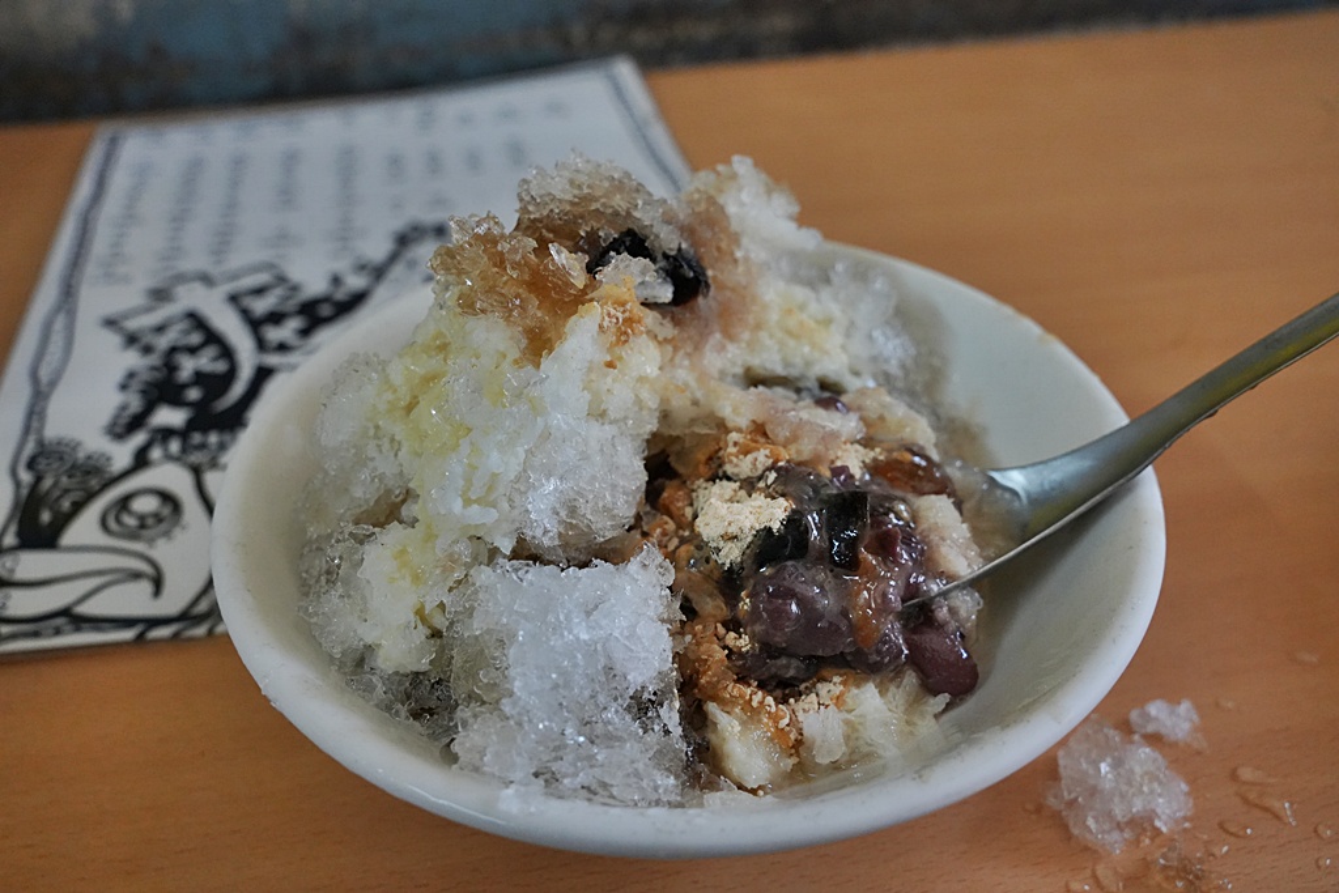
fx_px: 1220
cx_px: 670
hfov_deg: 57.5
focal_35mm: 33
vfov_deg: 40.2
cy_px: 446
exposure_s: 1/200
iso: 5000
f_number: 8
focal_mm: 32.8
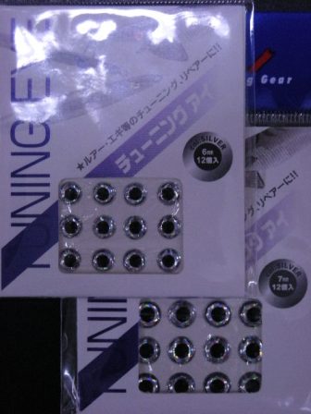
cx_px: 156
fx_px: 910
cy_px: 207
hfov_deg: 19.4
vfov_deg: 25.7
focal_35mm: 76
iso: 400
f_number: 3.9
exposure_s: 1/51.4
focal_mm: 12.3
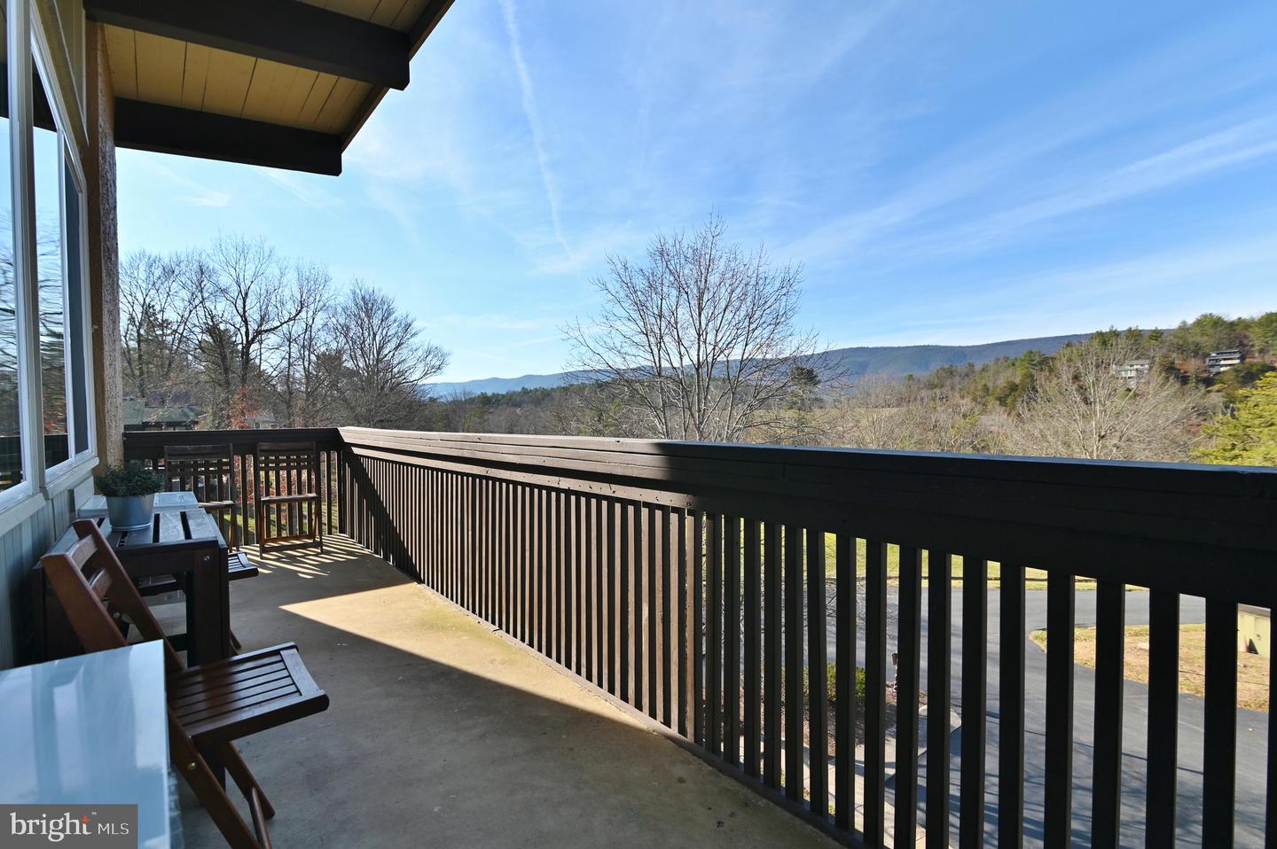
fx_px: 567
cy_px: 424
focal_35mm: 16
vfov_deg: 73.7
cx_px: 638
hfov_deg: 96.8
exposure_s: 1/320
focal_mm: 16
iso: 100
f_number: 6.3
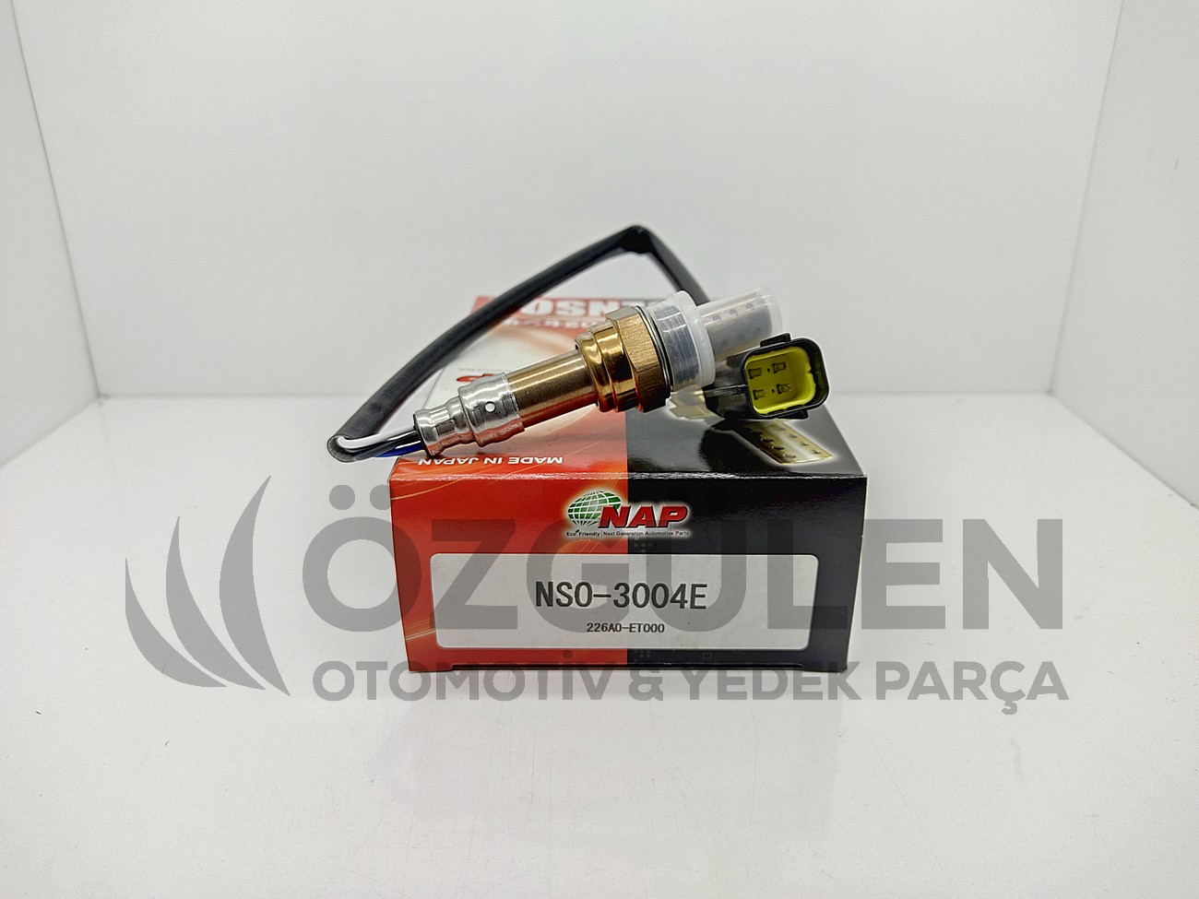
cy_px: 450
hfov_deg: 67.3
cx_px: 600
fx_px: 901
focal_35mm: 26
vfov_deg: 53.1
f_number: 1.79
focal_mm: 4.74
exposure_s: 1/100
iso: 106
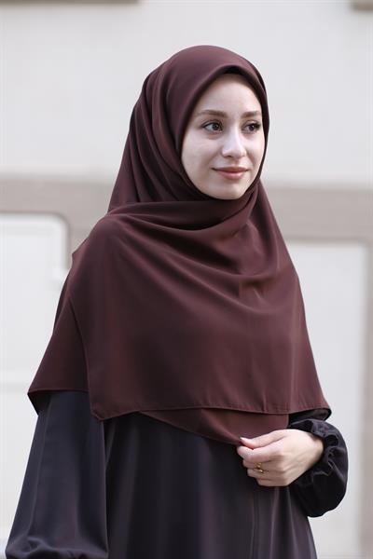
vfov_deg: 24.2
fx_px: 1305
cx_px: 186
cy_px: 280
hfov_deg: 16.3
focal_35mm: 84
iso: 125
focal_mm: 56
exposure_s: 1/125
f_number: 1.8
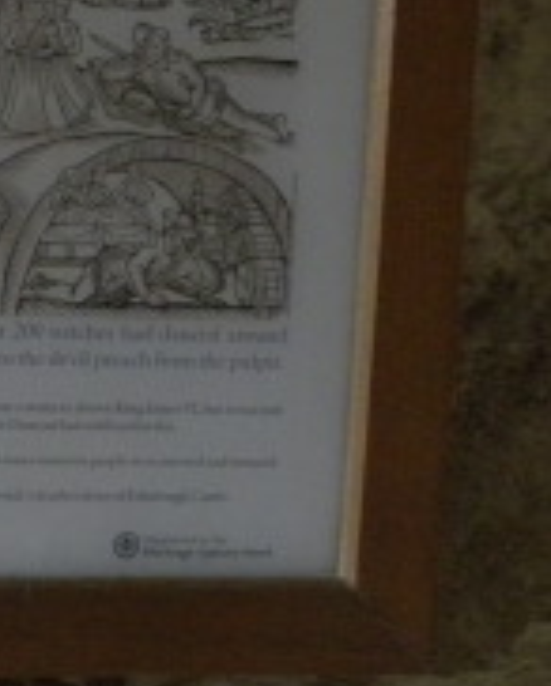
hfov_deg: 12.4
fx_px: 2300
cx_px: -468
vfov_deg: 17.0
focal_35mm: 113
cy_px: 381
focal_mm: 5.9
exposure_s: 1/13.3
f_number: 2.8
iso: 400
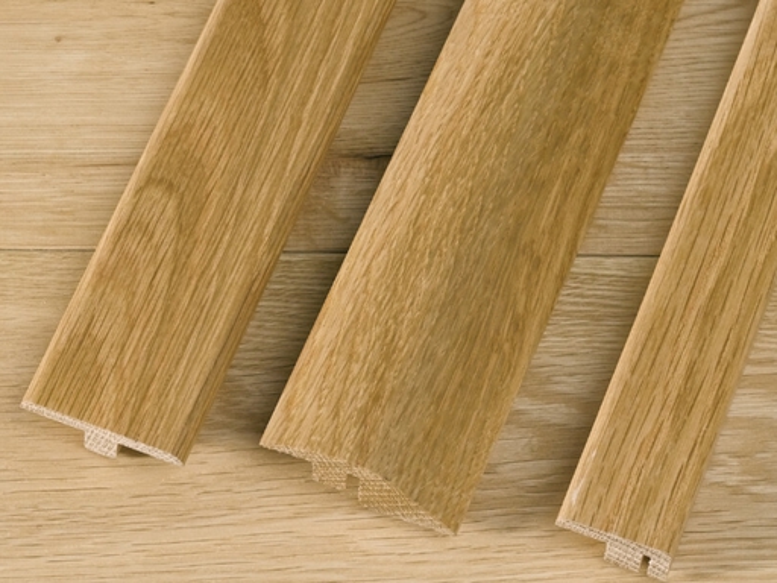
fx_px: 628
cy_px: 292
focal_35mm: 28
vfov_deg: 49.7
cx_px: 388
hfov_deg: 63.4
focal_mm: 14
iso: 800
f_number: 3.5
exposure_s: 1/60
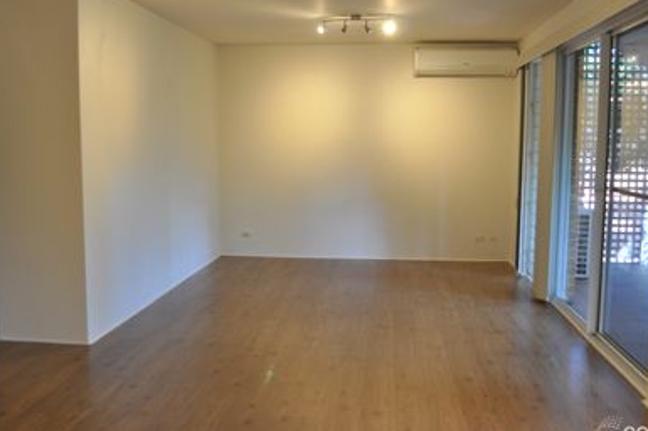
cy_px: 203
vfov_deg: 39.9
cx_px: 333
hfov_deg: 57.3
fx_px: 593
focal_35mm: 33
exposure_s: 1/15
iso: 200
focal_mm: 18
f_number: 4
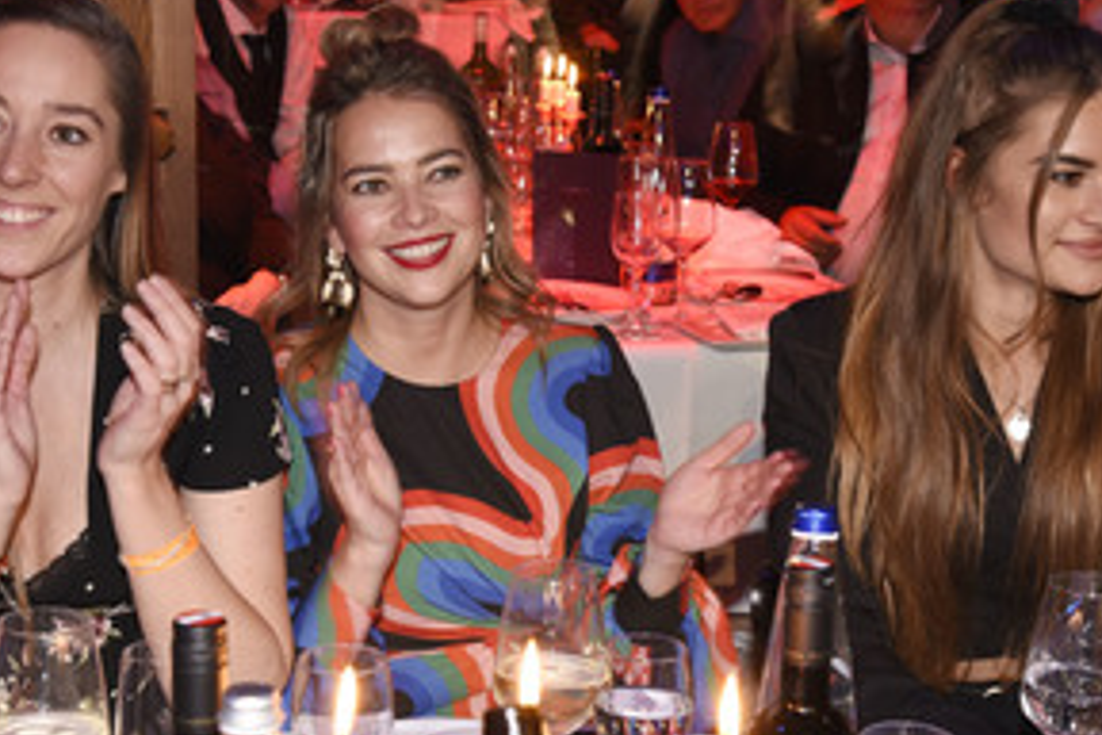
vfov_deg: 18.9
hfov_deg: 28.1
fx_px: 2204
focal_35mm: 72
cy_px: 394
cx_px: 503
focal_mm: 46
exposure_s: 1/40
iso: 2000
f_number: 6.3
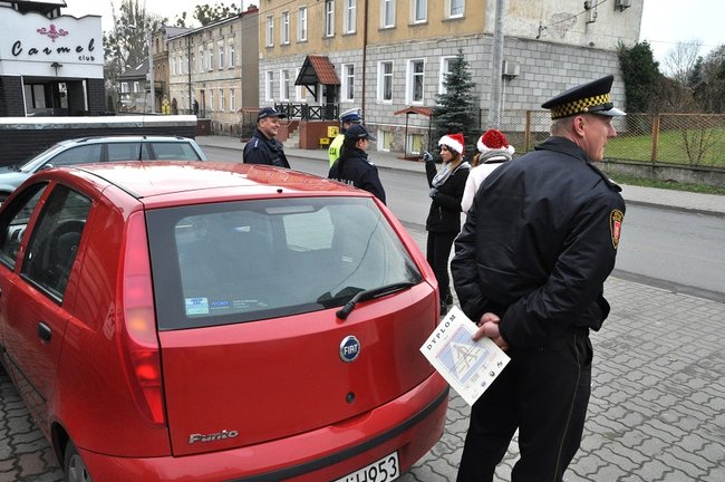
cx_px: 362
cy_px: 241
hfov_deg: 67.4
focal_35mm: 27
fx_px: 543
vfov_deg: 47.8
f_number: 11
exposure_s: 1/250
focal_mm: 18
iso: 800
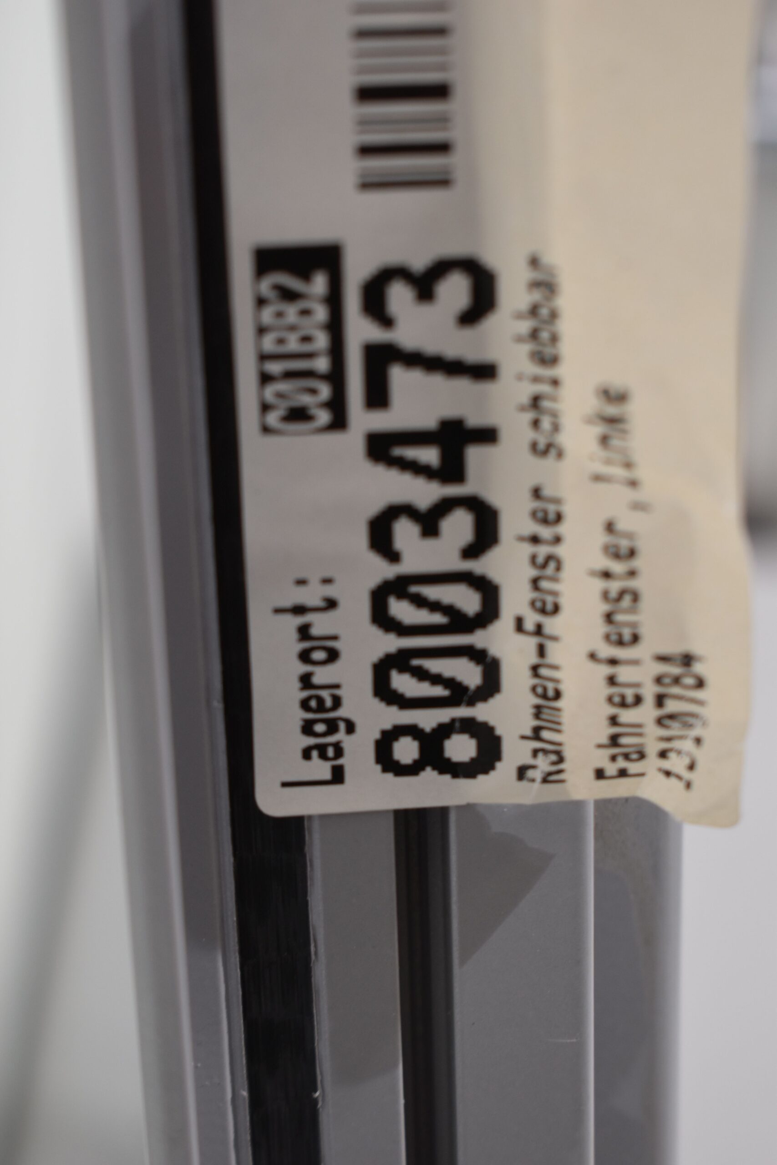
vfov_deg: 29.2
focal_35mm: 69
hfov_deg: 19.7
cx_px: 388
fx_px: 2233
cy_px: 582
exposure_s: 1/60
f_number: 5.6
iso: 500
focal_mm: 46
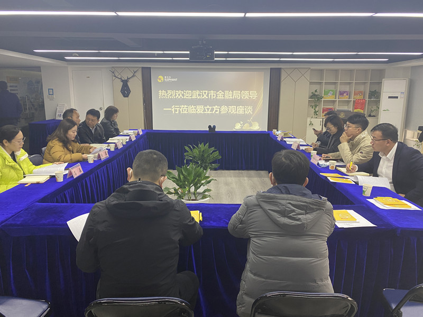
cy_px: 158
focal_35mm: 26
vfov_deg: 53.1
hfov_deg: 67.3
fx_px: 318
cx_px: 212
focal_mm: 4.25
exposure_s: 1/60
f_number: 1.8
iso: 160
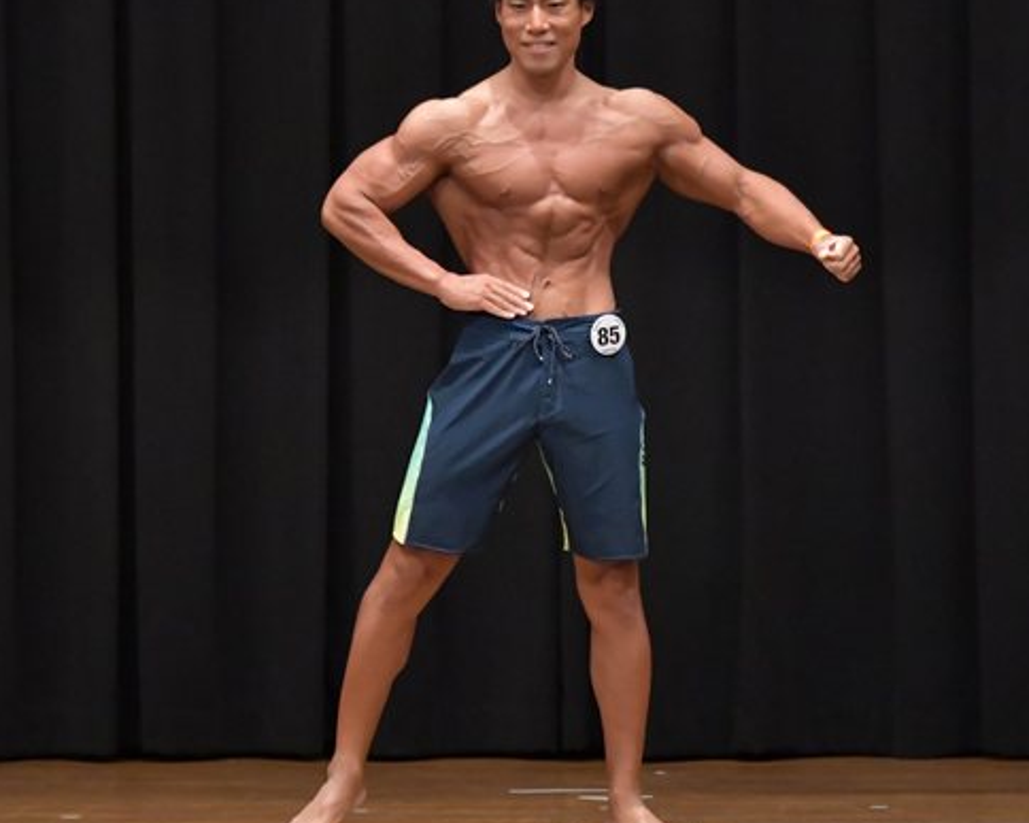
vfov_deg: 4.7
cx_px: 439
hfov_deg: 5.9
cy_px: 400
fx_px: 9926
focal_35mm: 326
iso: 6400
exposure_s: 1/400
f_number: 5.6
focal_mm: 145
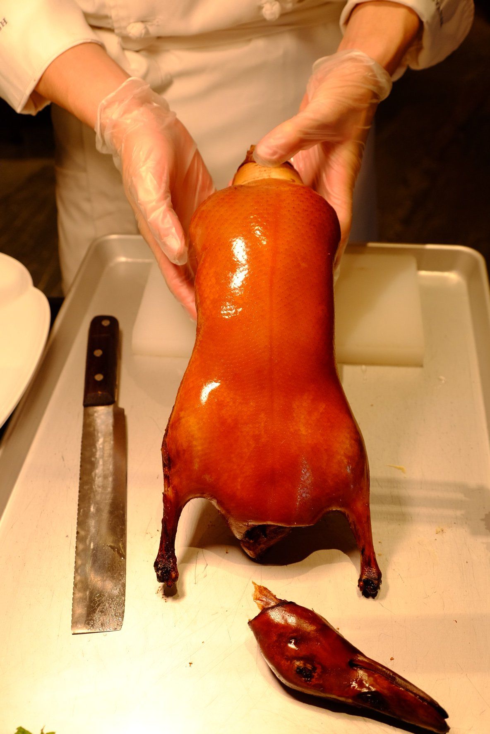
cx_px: 245
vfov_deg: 50.7
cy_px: 367
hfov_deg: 35.1
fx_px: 776
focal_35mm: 38
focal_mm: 25.4
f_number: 4
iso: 500
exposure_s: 1/60.2
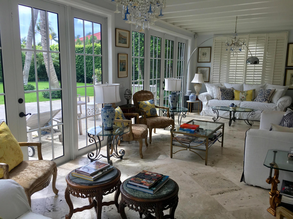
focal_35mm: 29
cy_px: 110
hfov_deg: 61.7
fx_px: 245
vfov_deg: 48.2
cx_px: 146
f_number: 2.2
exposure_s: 1/230
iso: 25
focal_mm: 4.15
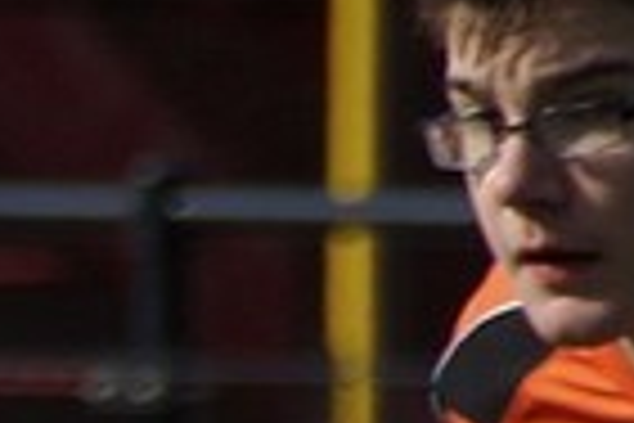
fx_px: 40238
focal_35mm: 2285
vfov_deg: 0.6
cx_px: -333
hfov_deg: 0.9
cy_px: 837
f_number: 6.3
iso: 100
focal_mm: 210
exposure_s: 1/500
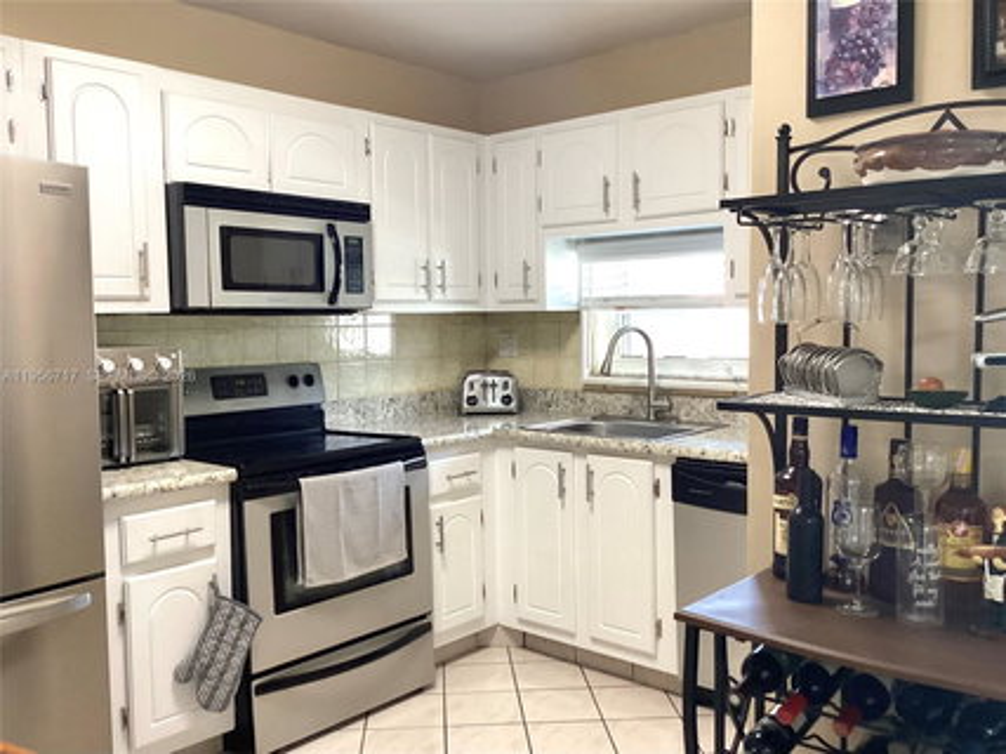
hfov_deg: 58.4
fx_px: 901
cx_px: 503
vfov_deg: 45.4
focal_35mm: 31
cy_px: 377
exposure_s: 1/60
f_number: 2.4
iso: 200
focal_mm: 3.3
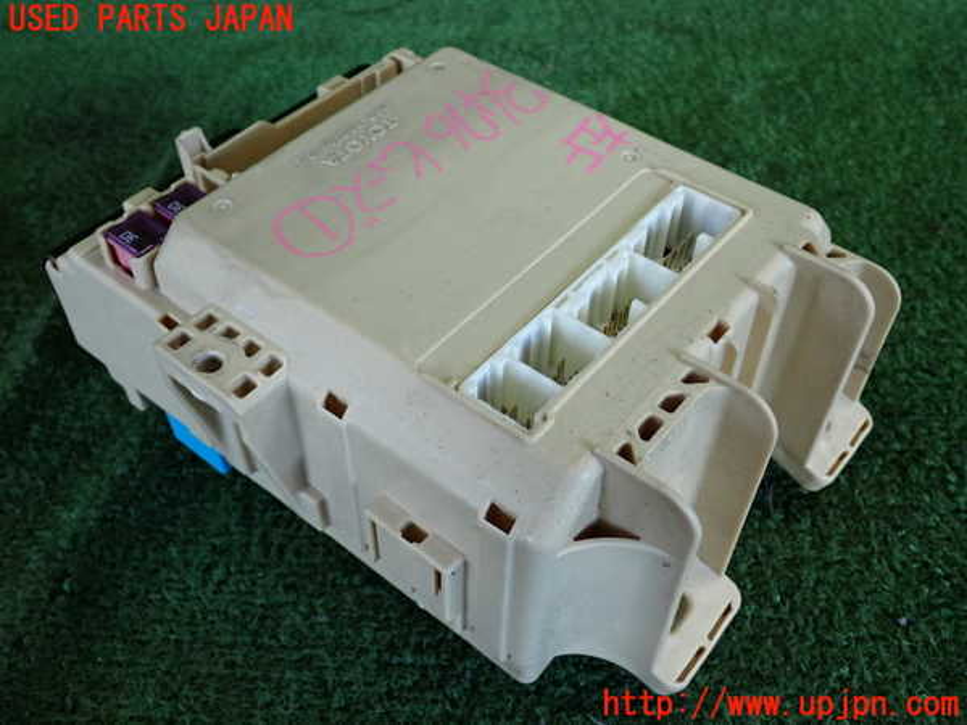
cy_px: 362
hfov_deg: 51.4
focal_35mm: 36
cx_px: 484
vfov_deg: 39.7
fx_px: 1006
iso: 320
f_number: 2.5
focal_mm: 6.37
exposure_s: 1/125
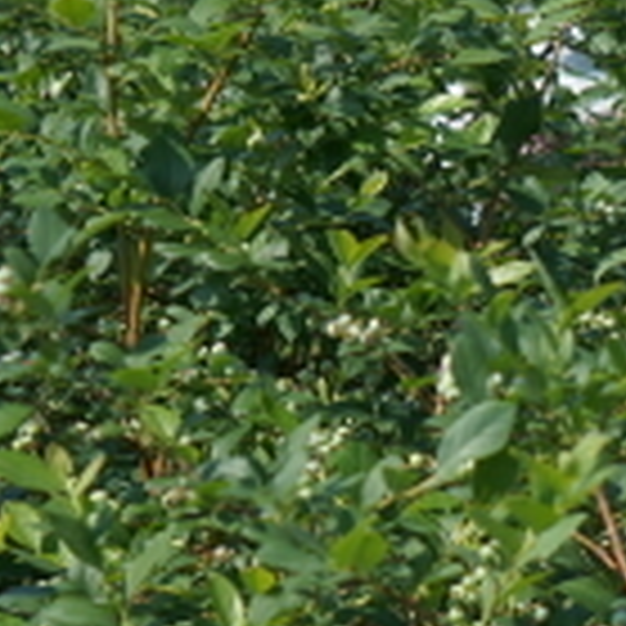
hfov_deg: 8.1
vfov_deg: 8.5
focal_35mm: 206
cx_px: 1238
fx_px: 4215
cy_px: 522
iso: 100
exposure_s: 1/500
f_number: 5.6
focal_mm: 56
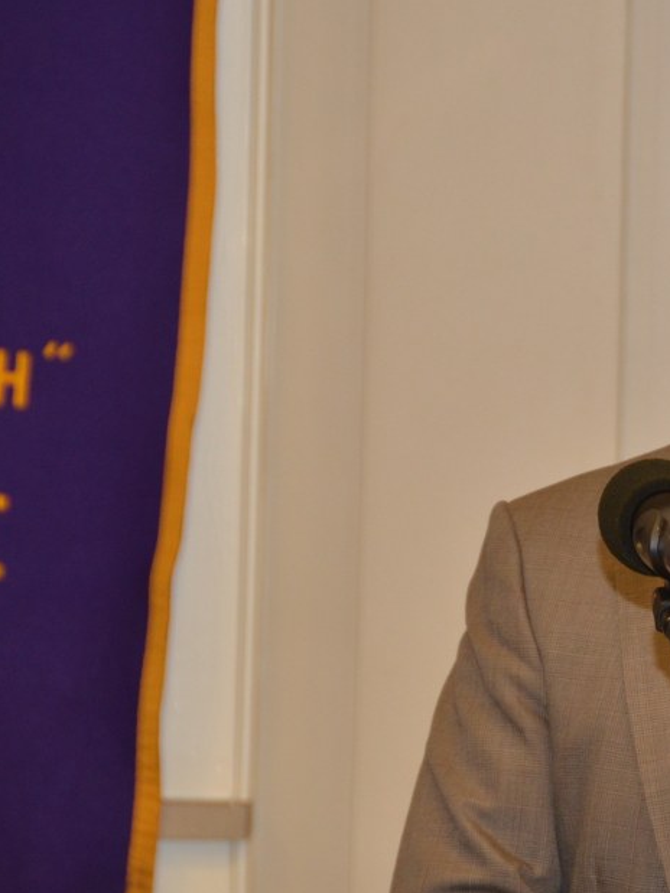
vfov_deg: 5.6
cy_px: 449
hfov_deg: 4.2
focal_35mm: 357
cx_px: 826
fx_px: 9216
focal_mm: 120
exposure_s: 1/60
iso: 800
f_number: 5.3
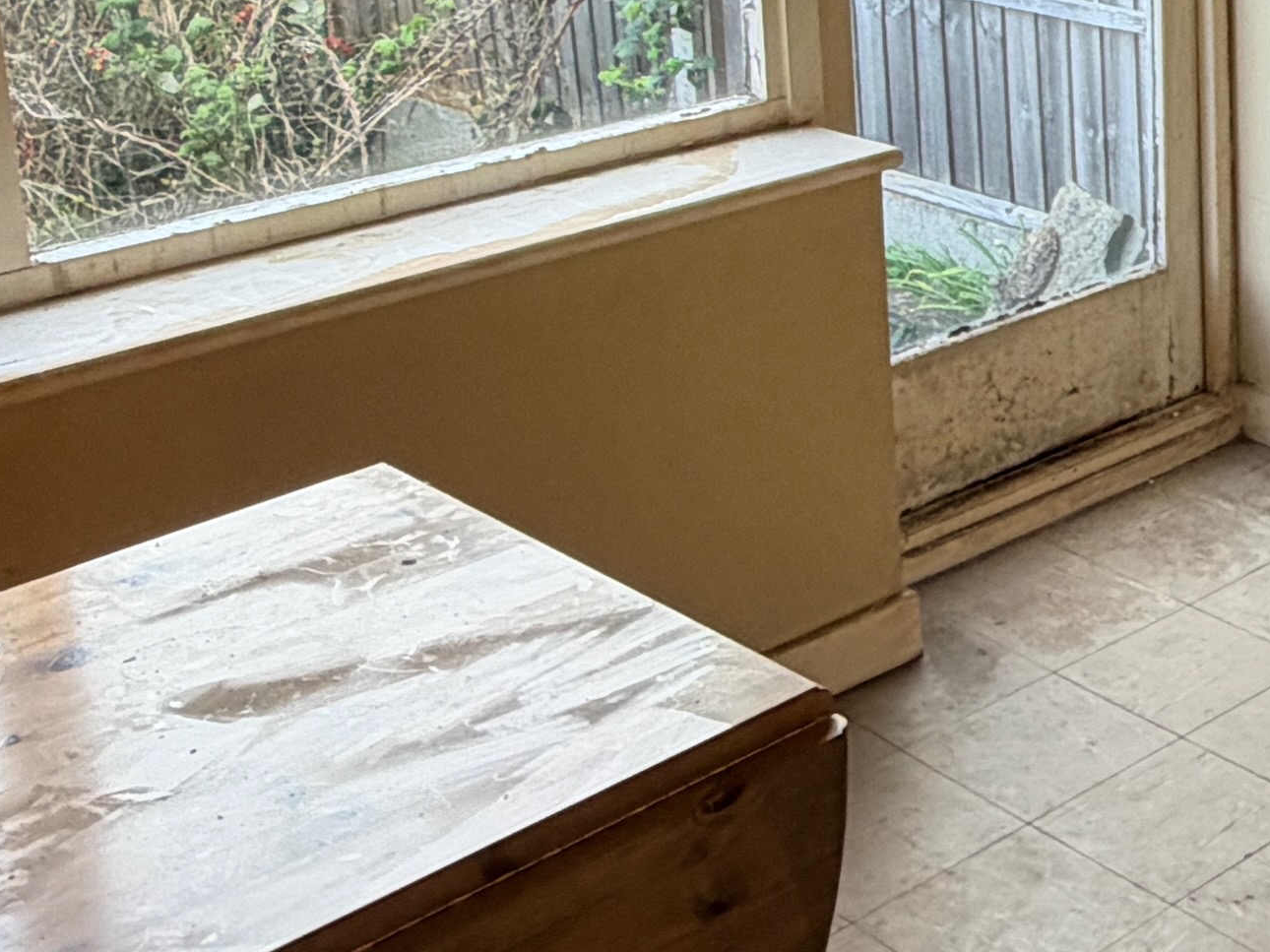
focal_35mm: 62
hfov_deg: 27.4
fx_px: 2274
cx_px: 1525
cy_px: -27
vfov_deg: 22.6
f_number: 2.2
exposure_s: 1/121
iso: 80
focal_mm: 2.22
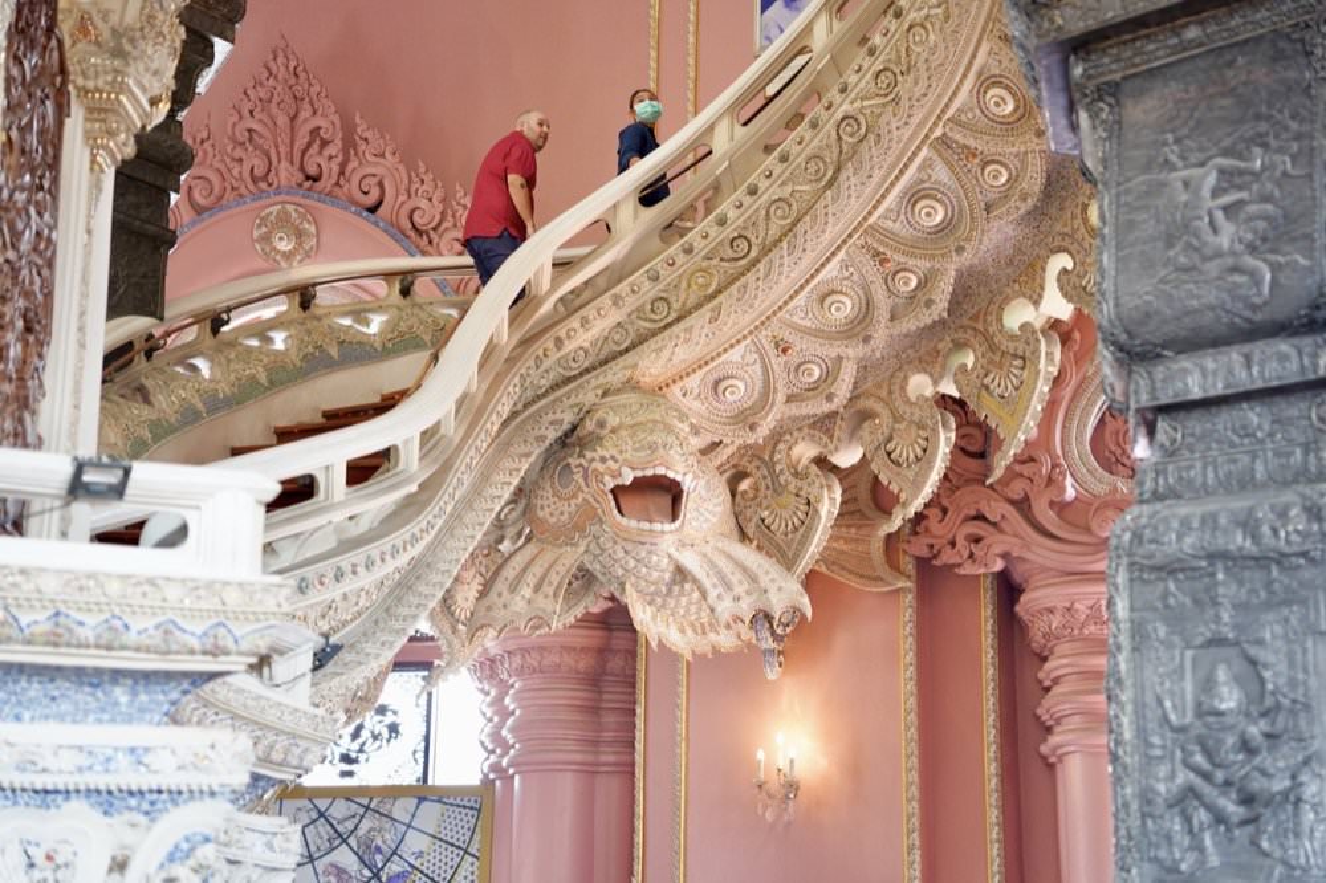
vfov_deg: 19.4
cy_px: 442
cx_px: 663
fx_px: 2577
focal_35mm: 70
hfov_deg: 28.9
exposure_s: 1/80
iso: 800
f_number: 2.8
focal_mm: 70
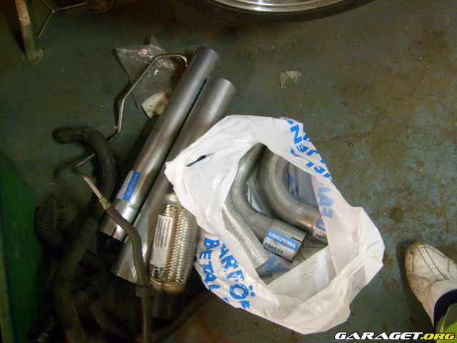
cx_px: 228
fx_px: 462
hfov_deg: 52.6
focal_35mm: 35
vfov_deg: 40.7
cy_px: 172
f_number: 2.8
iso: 200
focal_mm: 5.8
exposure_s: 1/4
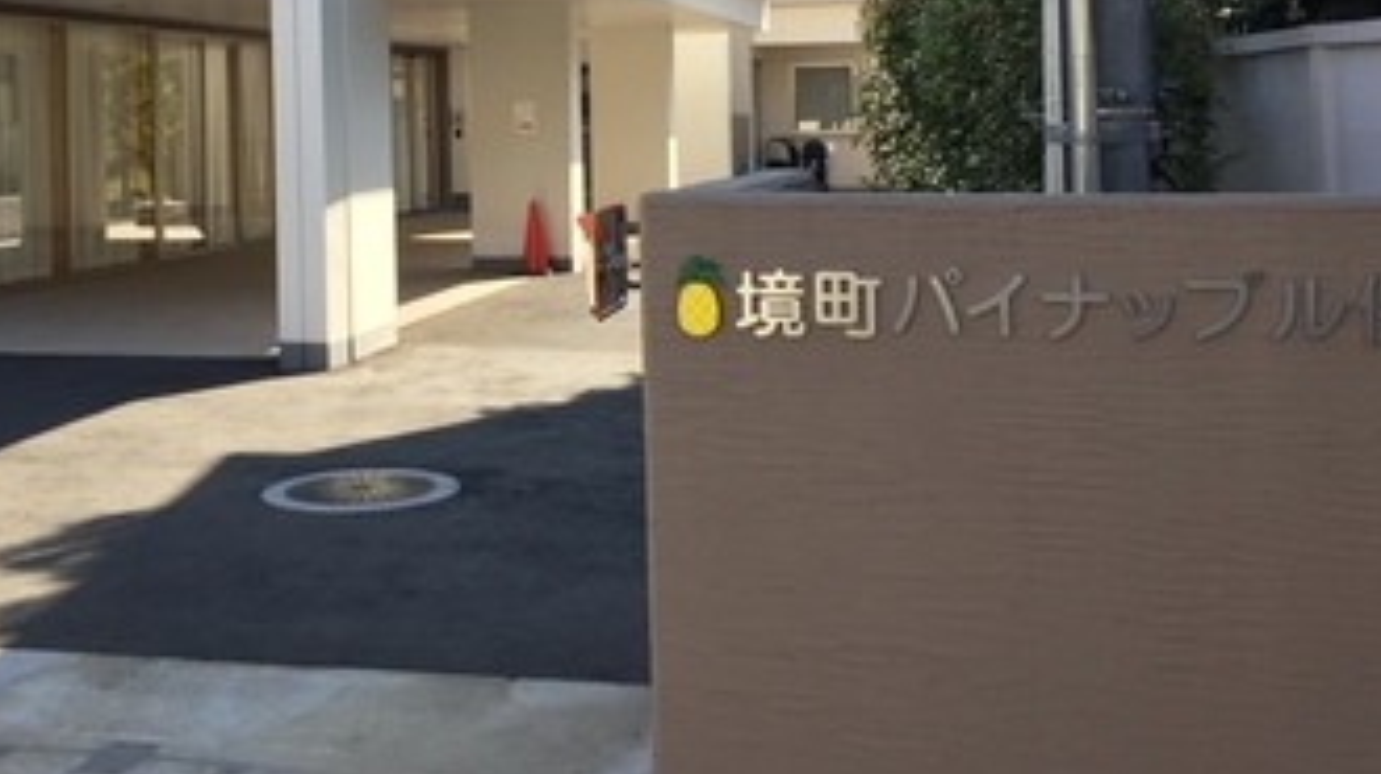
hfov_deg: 44.4
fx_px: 1683
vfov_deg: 25.4
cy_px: 138
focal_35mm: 46
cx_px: 561
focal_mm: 4.15
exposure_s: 1/425
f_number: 2.2
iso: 32
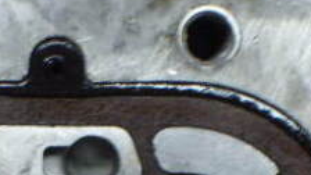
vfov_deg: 3.9
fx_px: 2540
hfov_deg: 7.0
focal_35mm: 308
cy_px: 260
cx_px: 43
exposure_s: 1/15
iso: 140
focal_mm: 15.5
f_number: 4.6
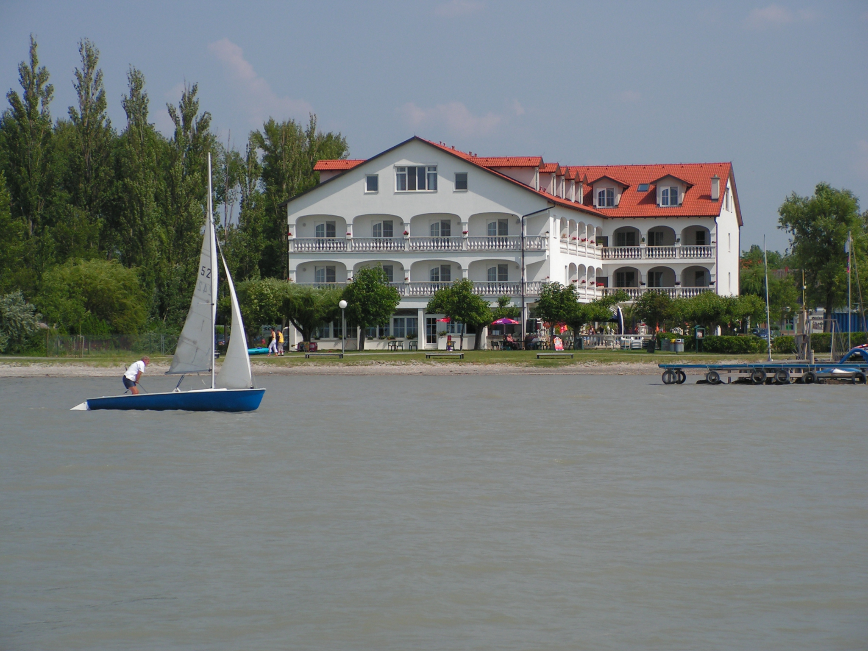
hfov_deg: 17.4
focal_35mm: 113
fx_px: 2833
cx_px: 434
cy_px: 326
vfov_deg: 13.1
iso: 64
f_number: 3.4
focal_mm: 18.9
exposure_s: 1/1600
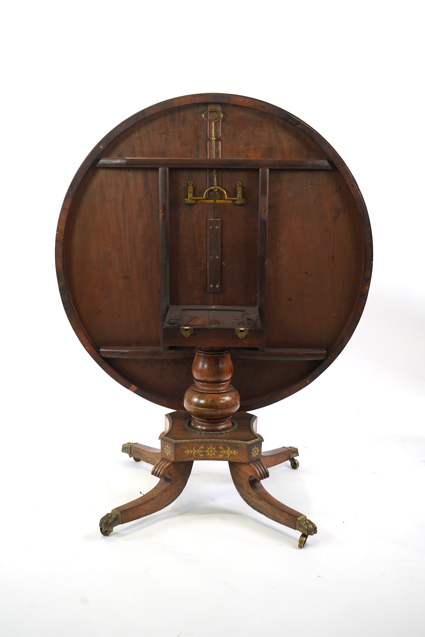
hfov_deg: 31.2
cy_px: 318
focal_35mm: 43
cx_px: 212
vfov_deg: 45.4
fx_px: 761
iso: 800
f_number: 5.6
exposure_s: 1/80
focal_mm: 43
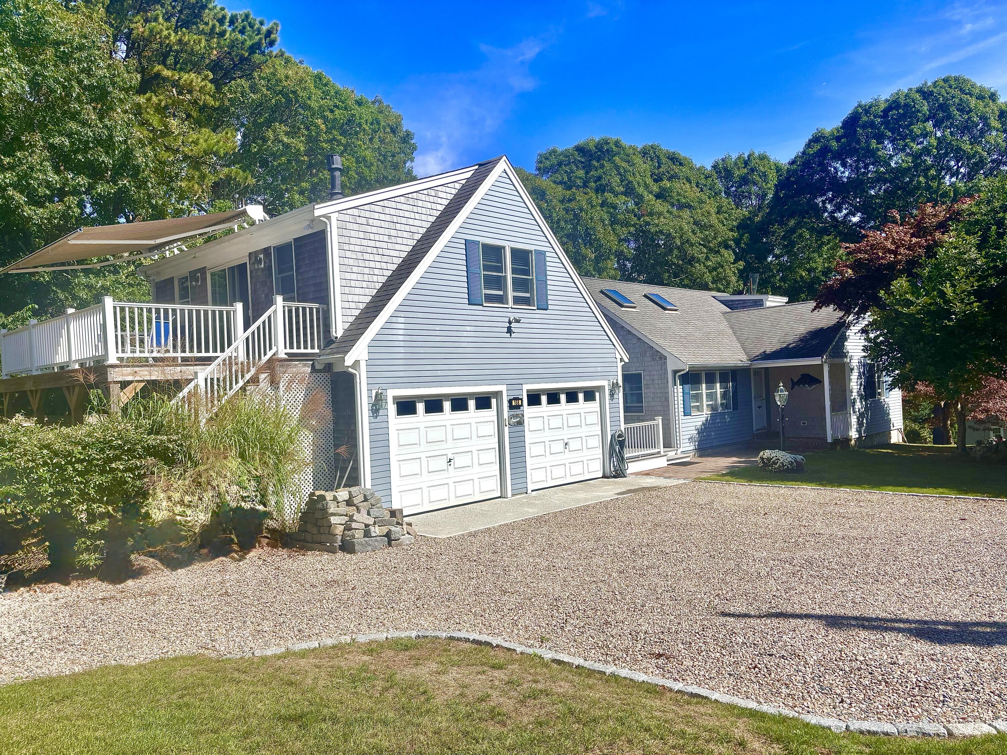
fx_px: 756
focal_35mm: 26
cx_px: 504
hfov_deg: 67.3
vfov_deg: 53.1
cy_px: 378
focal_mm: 5.96
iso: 50
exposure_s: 1/5618
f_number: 1.6
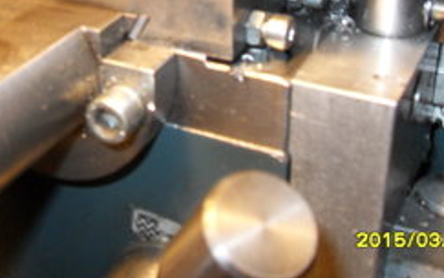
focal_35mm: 61
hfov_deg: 33.1
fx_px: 738
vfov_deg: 20.8
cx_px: 137
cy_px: 18
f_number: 3.5
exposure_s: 1/45
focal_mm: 6.3
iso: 400
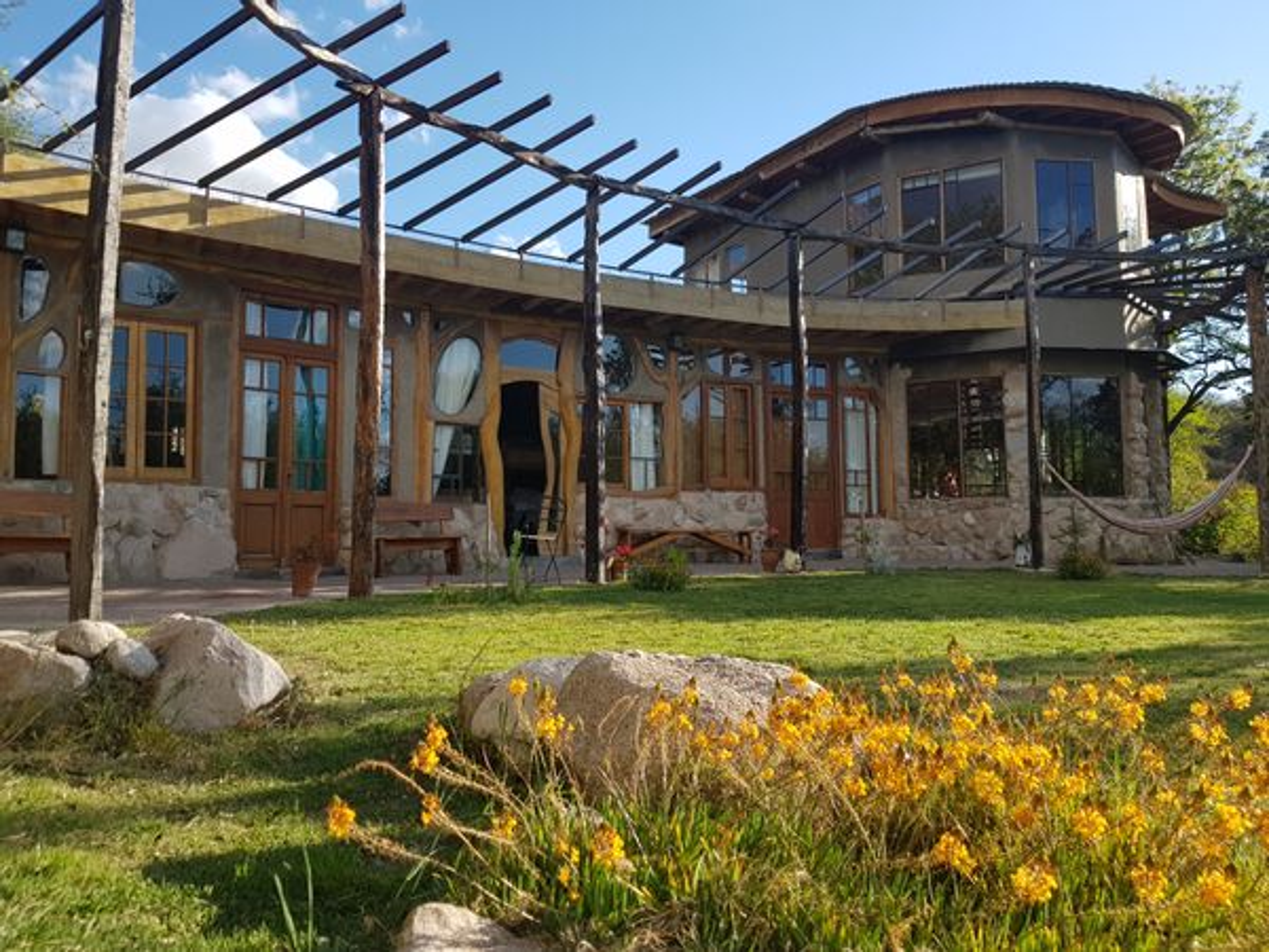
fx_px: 953
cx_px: 634
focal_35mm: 26
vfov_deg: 53.1
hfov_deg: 67.3
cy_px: 476
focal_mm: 4.2
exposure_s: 1/1004
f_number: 1.7
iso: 40
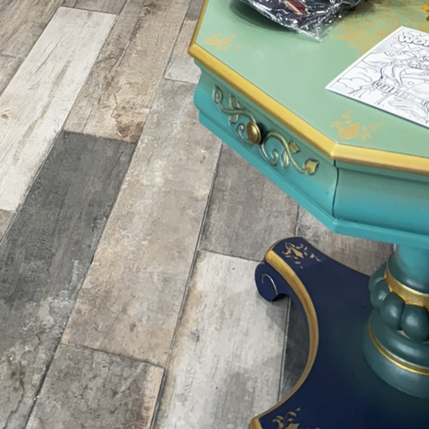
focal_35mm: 71
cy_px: -272
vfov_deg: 19.9
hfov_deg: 23.7
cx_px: 49
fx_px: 996
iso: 160
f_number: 1.78
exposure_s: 1/120
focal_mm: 6.76
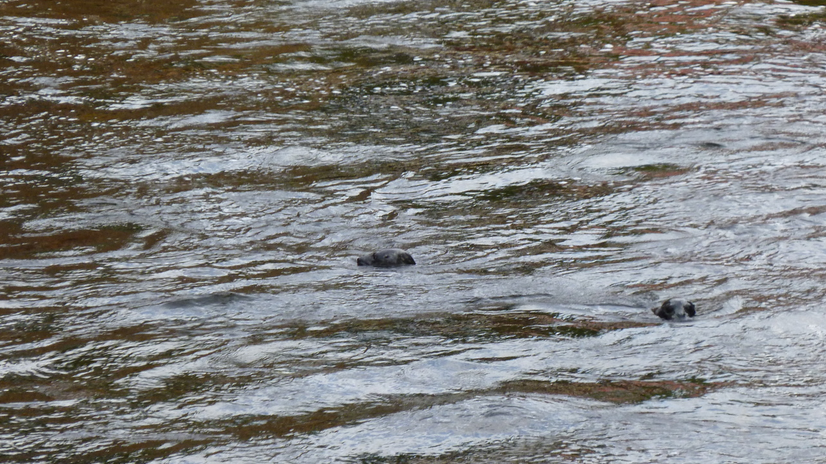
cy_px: 258
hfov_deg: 7.9
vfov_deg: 4.4
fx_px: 5979
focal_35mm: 273
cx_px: 413
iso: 160
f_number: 5.9
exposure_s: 1/125
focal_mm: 36
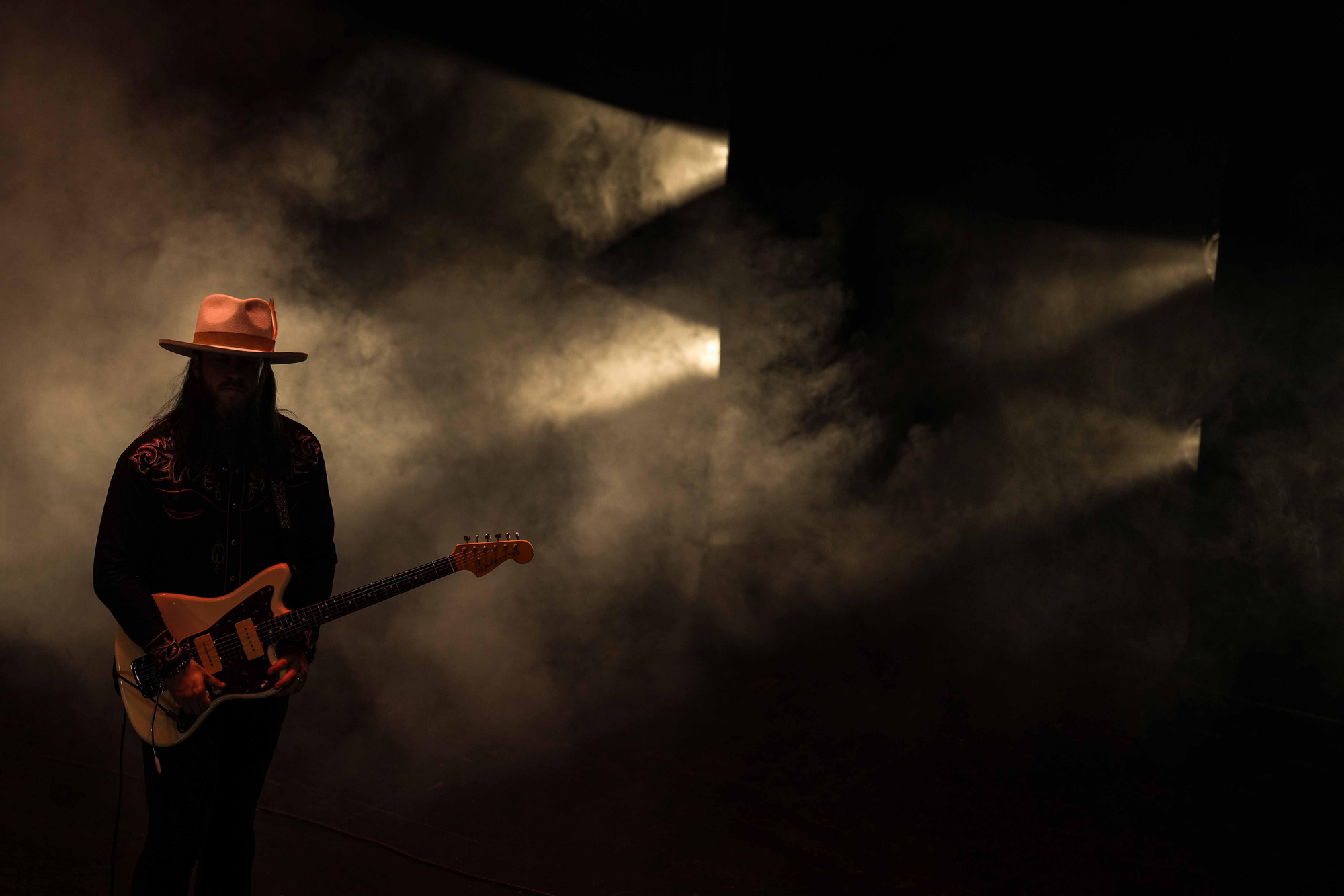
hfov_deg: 15.2
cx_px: 672
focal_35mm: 135
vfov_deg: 10.2
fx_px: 5039
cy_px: 448
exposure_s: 1/640
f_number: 2.2
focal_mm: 135
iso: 400
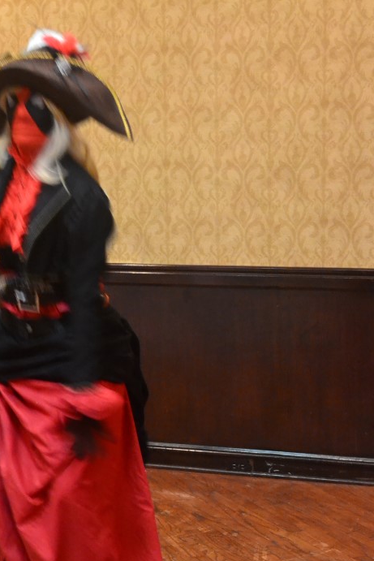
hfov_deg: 15.1
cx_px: 101
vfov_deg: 22.3
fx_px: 1402
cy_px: 466
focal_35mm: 90
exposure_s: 1/15
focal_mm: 36
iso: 3200
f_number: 5
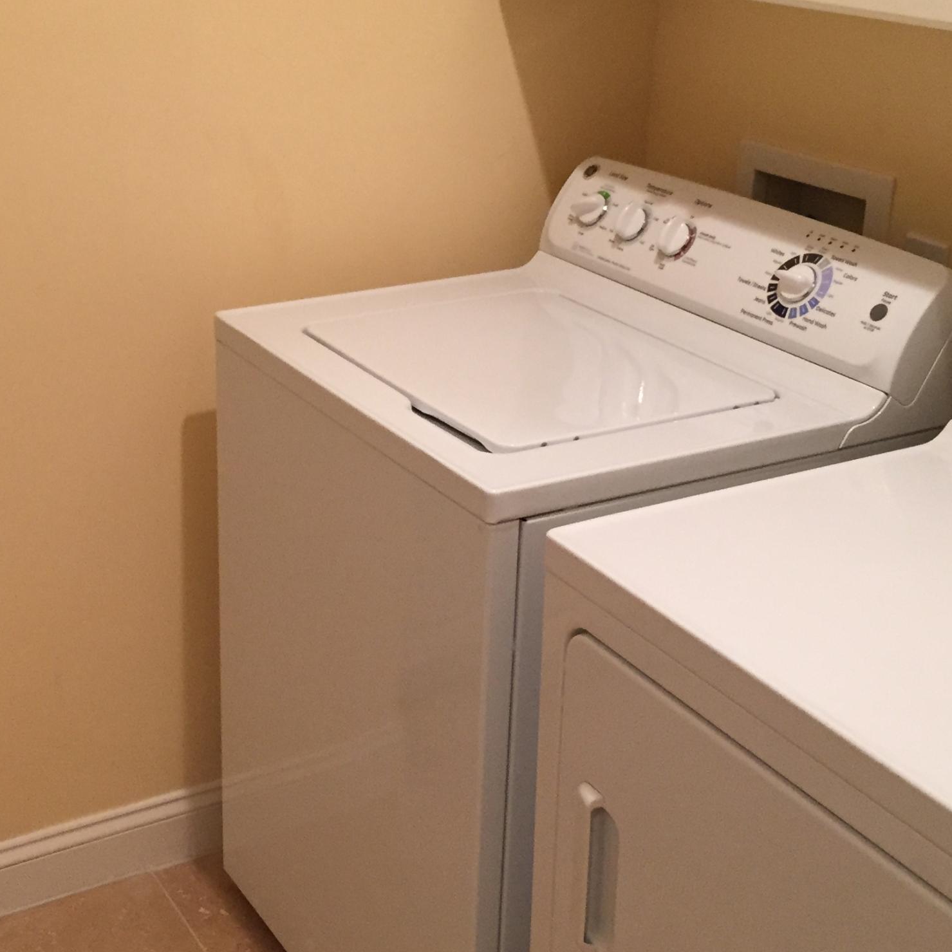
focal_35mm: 52
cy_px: 394
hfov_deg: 32.5
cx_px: 312
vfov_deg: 32.7
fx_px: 1618
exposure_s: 1/30
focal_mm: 4.15
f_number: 2.2
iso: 160
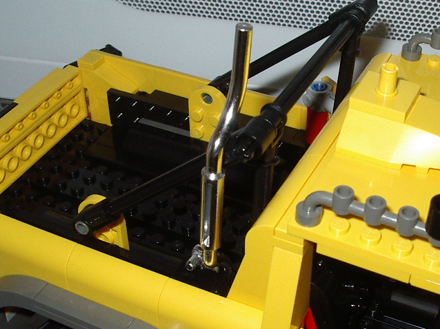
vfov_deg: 24.0
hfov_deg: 31.5
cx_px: 279
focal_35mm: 61
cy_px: 176
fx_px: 775
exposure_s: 1/60
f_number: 4.8
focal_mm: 5.8
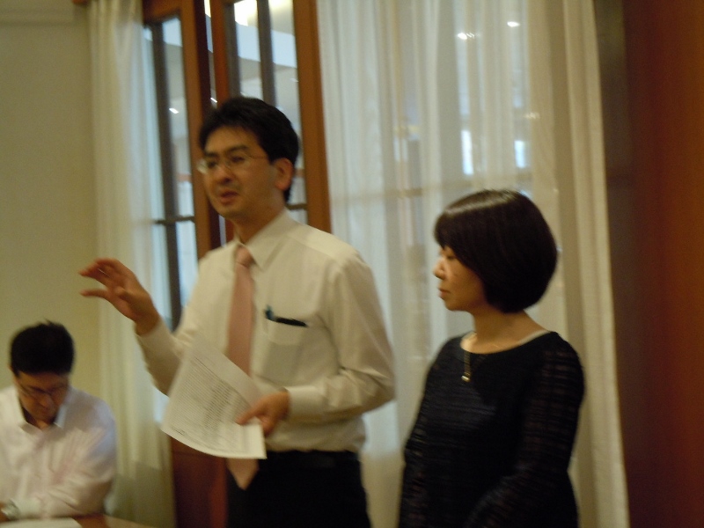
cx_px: 352
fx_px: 2074
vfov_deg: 14.5
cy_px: 264
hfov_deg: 19.3
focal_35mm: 102
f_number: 4.5
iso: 400
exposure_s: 1/20
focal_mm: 18.3
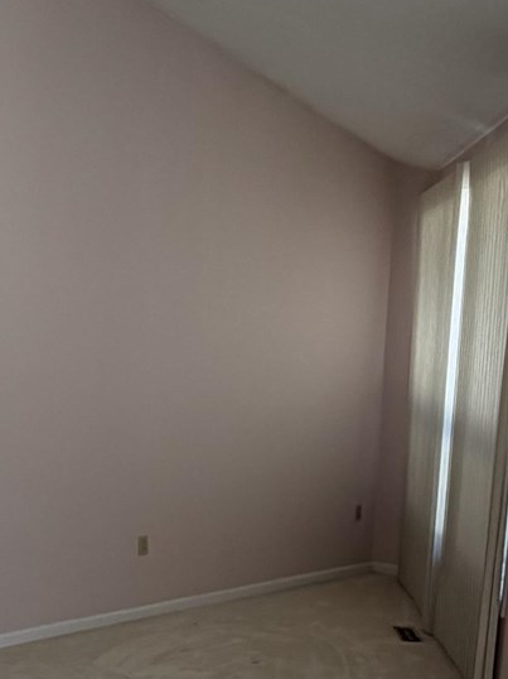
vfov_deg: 30.0
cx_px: 202
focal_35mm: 60
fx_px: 1175
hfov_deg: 24.4
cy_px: 676
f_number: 2.2
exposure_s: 1/169
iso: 50
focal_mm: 2.22
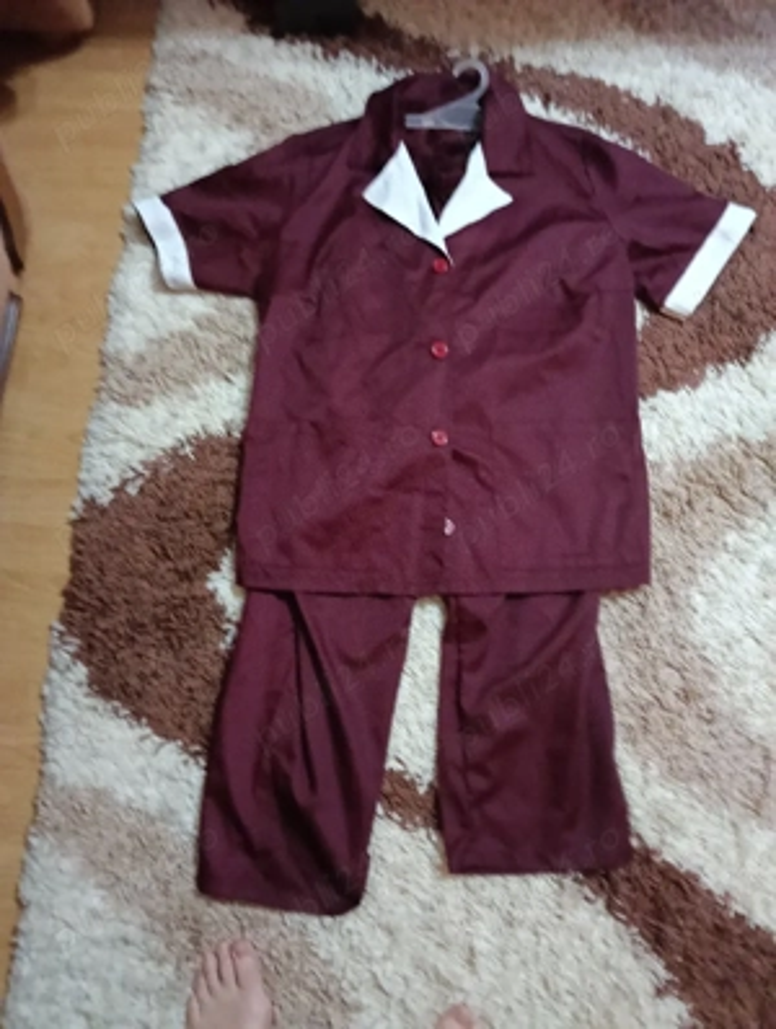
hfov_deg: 51.5
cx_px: 388
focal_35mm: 27
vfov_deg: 65.2
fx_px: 804
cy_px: 514
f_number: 1.8
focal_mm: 3.98
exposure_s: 1/14.3
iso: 1600
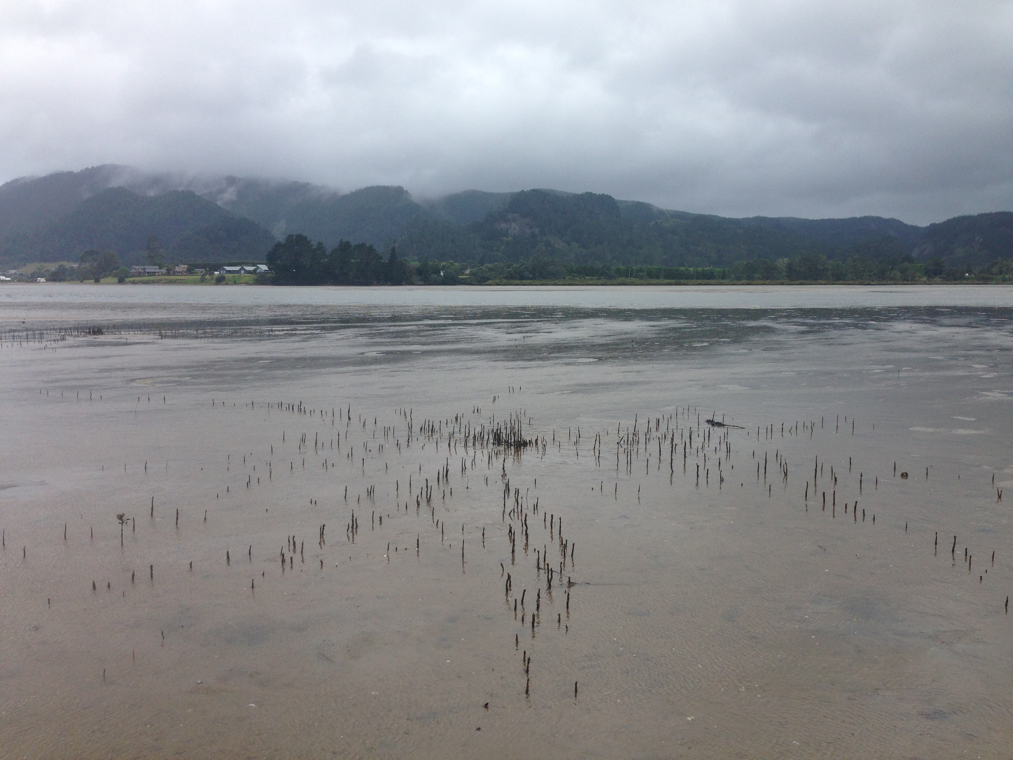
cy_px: 380
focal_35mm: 33
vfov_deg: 42.9
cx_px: 506
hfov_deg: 55.4
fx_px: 966
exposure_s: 1/874
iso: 50
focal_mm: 4.12
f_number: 2.4
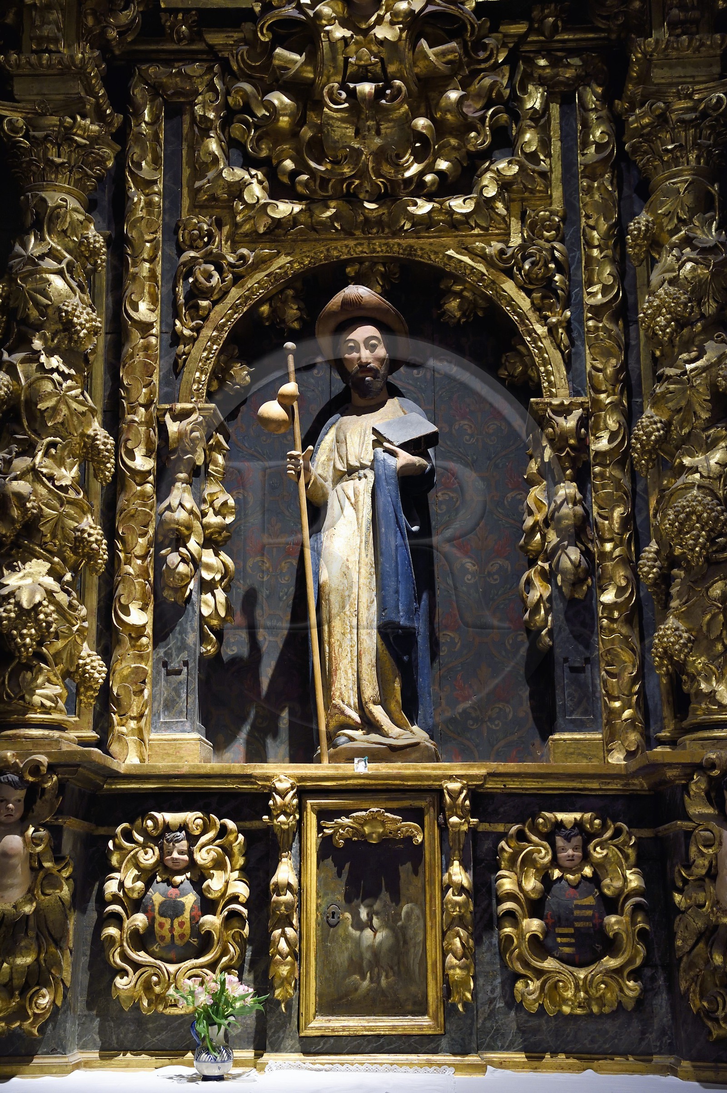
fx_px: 1395
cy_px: 546
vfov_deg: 42.8
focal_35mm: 46
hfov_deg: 29.2
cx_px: 364
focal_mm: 46
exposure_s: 1/15
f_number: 4.5
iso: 1600
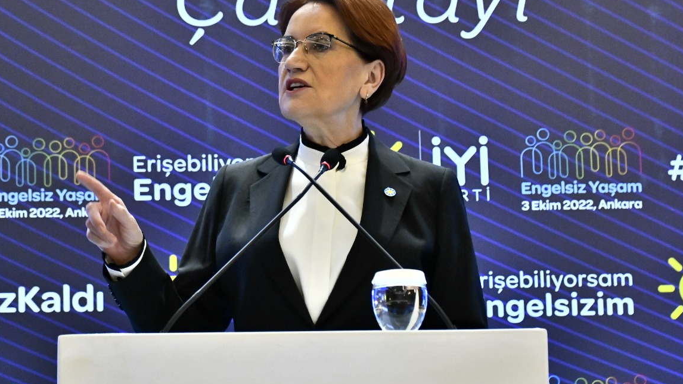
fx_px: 3007
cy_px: 103
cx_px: 329
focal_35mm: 166
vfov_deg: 7.3
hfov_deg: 13.0
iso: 2200
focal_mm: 75
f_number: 5
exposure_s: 1/125
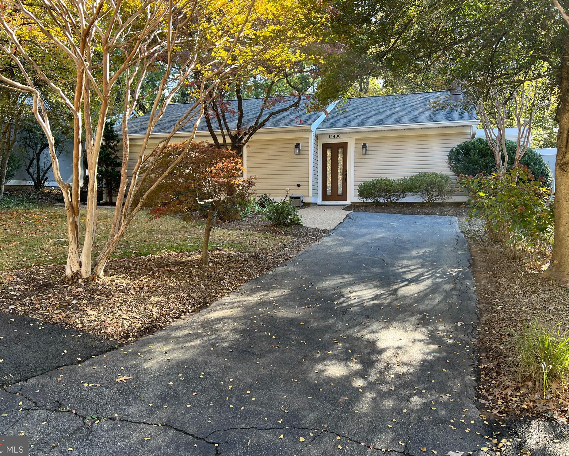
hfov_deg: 62.1
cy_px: 225
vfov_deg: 51.5
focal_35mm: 28
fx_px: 472
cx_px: 266
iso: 32
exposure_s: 1/130
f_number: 1.5
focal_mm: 5.7
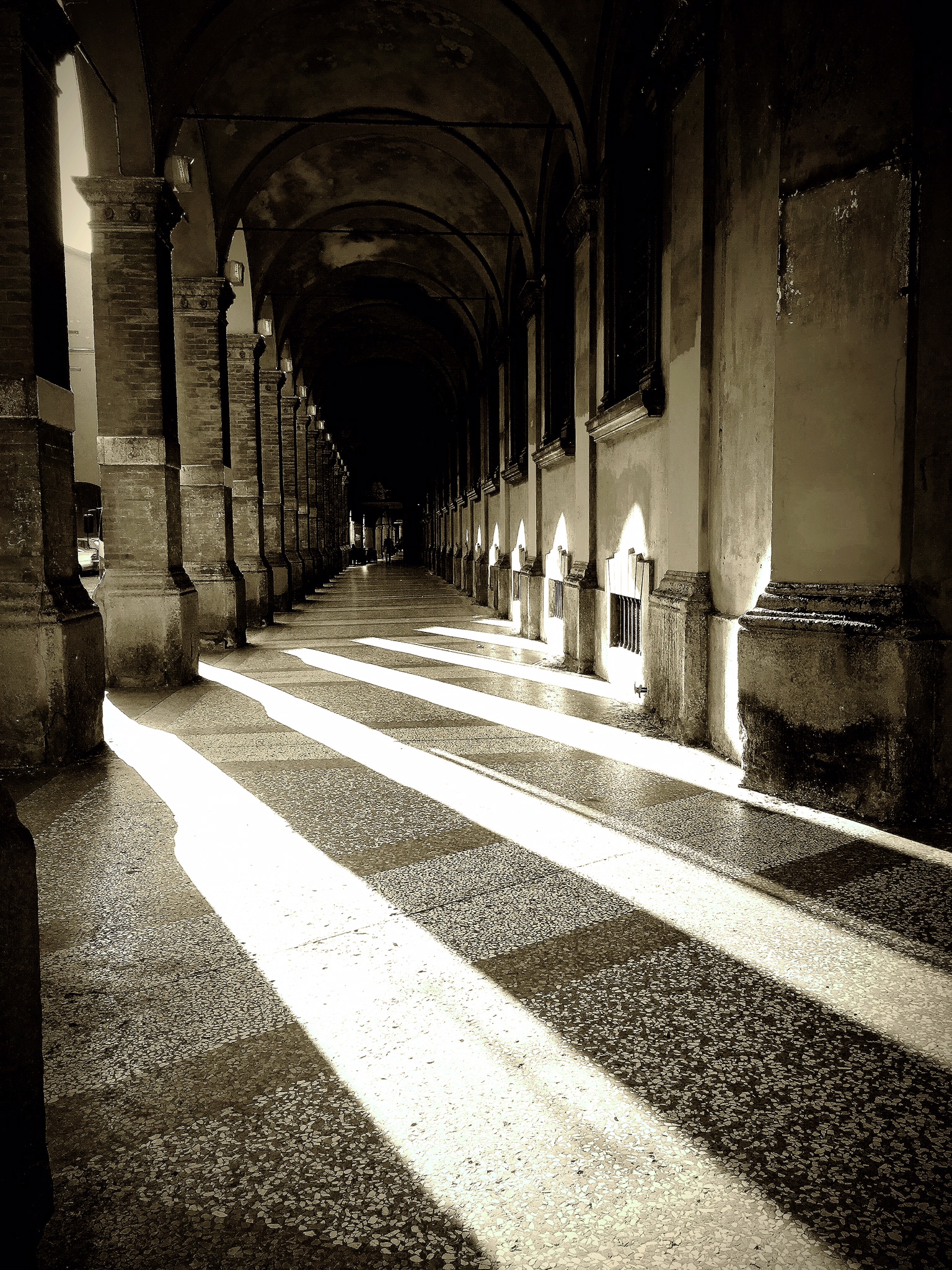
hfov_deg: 48.2
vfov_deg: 61.7
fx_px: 1063
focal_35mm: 29
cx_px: 476
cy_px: 635
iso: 25
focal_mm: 4.15
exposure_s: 1/351
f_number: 2.2
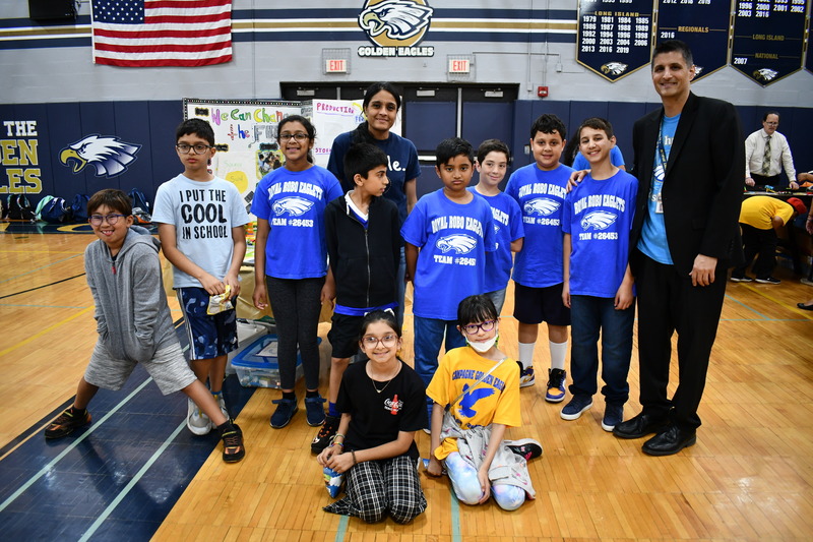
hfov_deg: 67.4
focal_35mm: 27
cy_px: 271
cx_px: 406
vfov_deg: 47.9
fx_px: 610
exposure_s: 1/125
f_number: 3.5
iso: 1000
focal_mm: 18
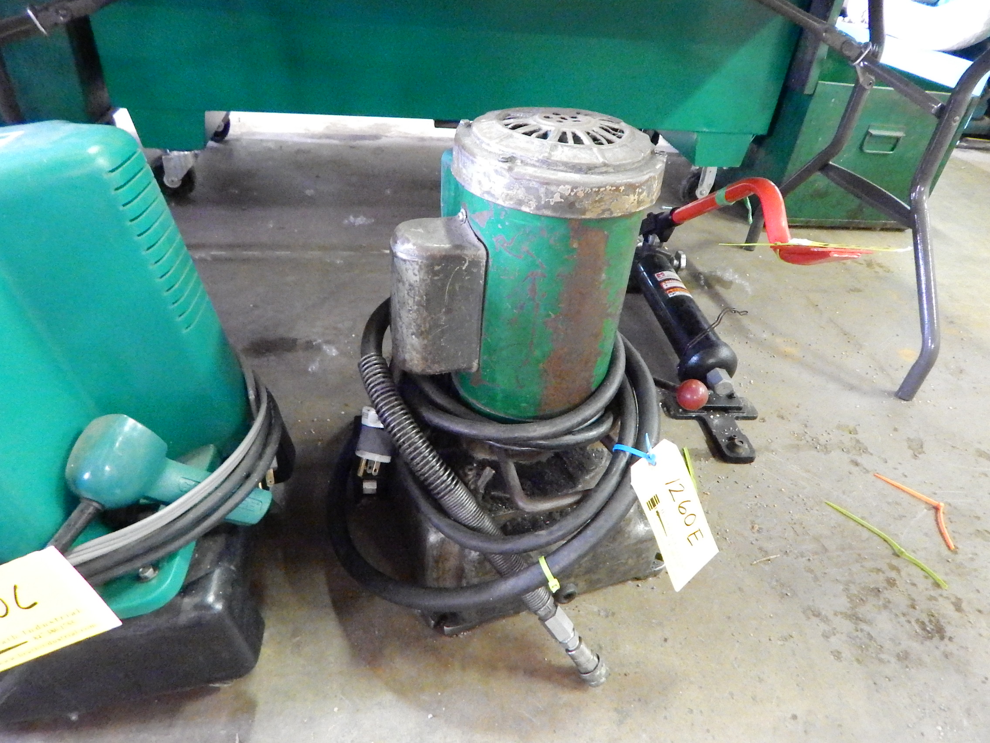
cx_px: 495
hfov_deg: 76.4
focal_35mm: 22
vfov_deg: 61.1
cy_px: 372
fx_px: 629
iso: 3200
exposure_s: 1/15
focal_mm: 4
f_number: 3
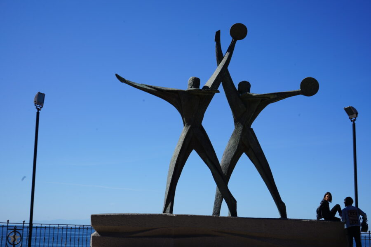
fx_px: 516
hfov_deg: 39.6
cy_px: 124
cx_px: 186
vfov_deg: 27.0
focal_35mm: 50
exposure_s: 1/160
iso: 100
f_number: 14
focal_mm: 50
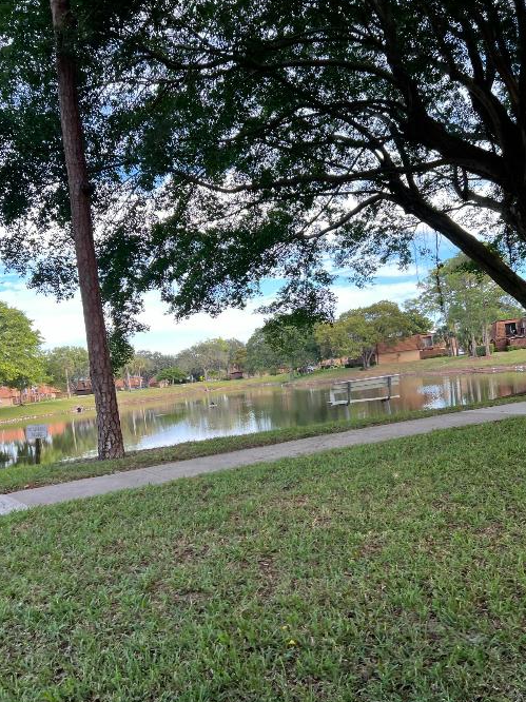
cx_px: 264
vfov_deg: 59.8
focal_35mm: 30
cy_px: 393
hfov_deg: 46.8
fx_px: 608
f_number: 1.5
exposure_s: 1/471
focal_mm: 5.7
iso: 50
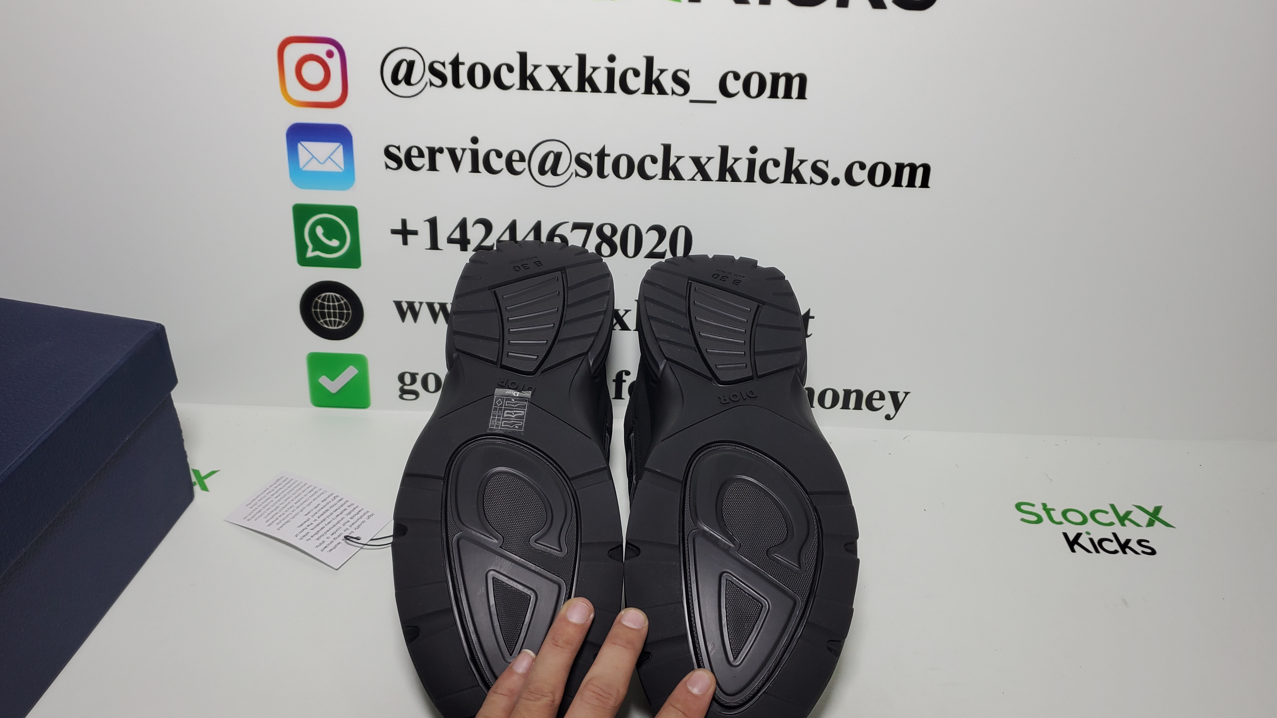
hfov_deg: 66.1
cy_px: 371
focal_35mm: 29
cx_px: 630
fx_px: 982
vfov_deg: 40.2
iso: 50
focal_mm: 4.3
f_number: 1.5
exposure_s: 1/474
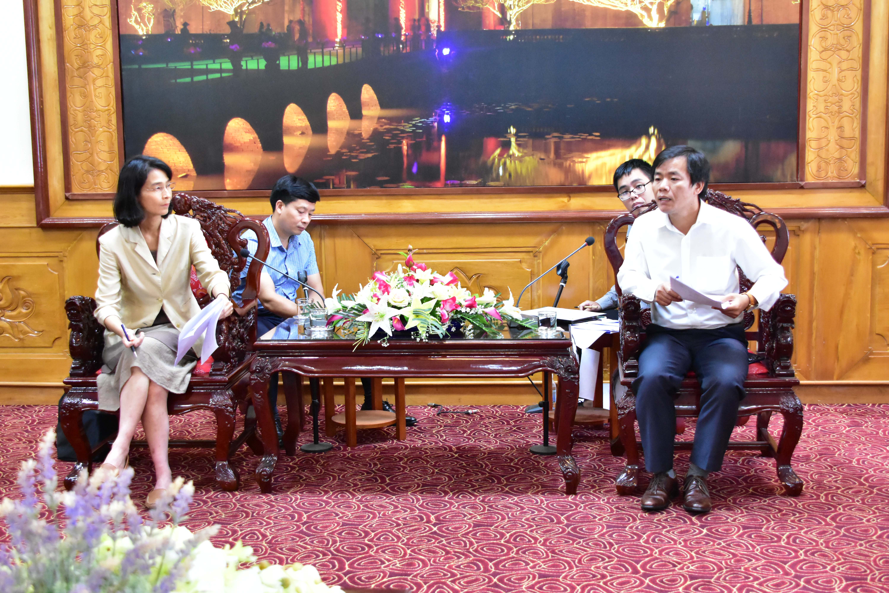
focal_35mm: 51
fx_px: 1259
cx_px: 444
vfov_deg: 26.5
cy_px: 296
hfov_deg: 38.9
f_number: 4.5
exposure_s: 1/50
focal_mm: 34
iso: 6400
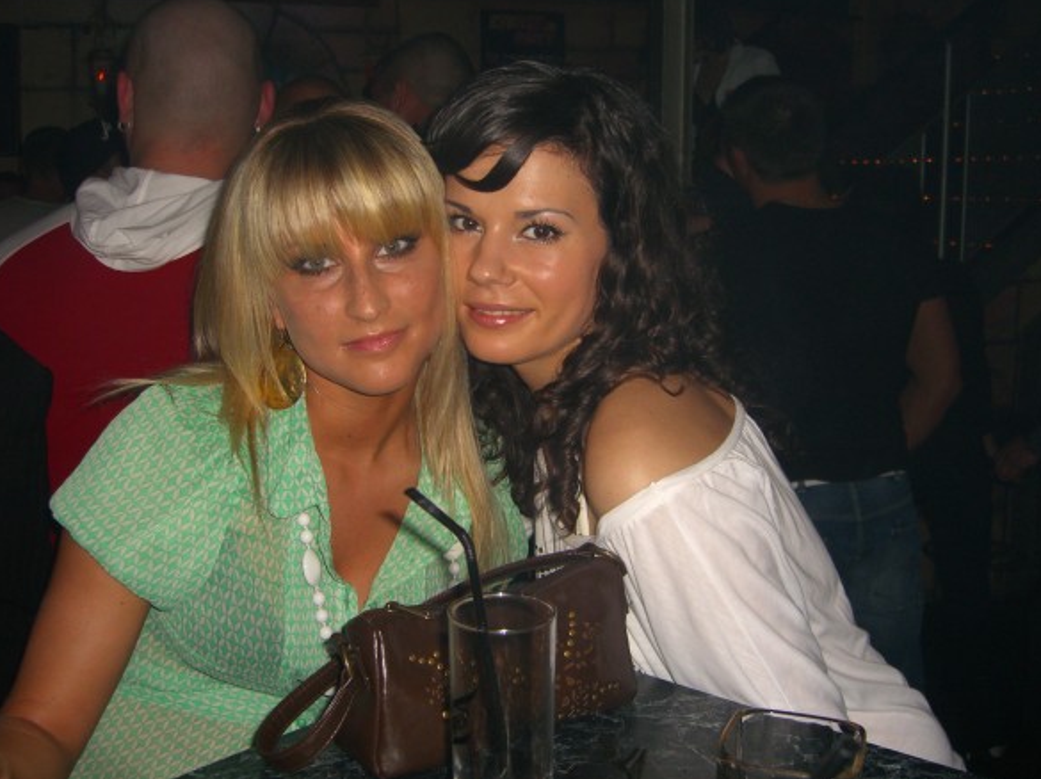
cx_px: 529
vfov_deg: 36.8
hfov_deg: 47.9
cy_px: 381
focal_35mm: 39
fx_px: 1172
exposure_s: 1/60
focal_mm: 7.9
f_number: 2.8
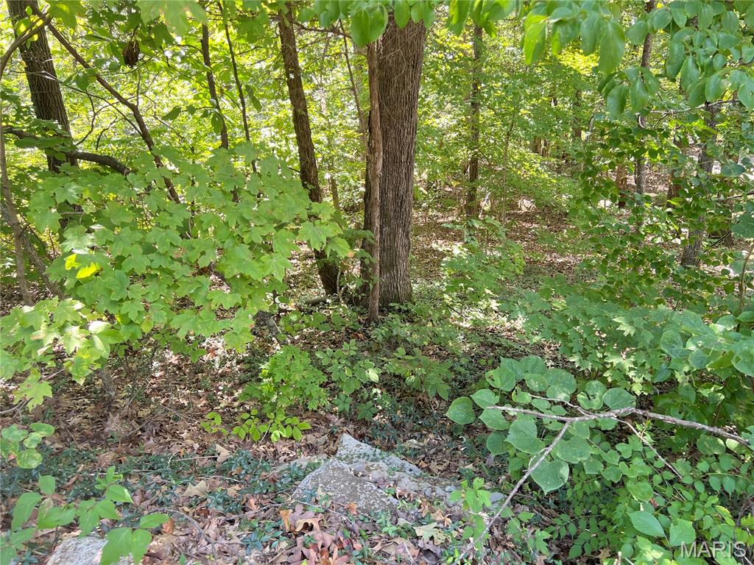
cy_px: 282
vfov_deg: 53.1
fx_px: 566
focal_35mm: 26
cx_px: 377
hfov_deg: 67.3
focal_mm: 5.7
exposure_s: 1/121
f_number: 1.5
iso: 80
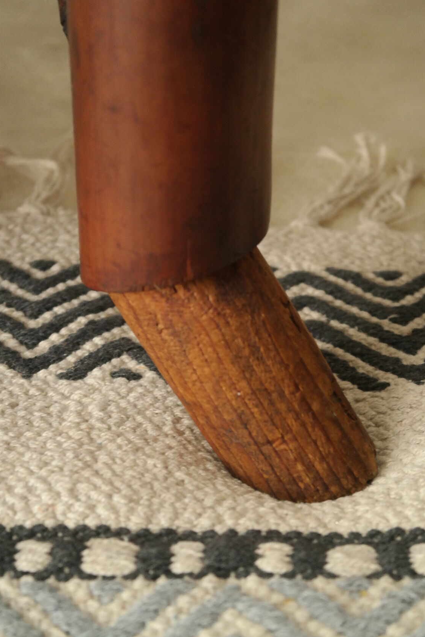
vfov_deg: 25.7
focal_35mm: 79
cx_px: 216
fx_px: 1399
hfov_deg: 17.3
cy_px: 315
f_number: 5.6
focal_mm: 50
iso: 1600
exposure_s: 1/50
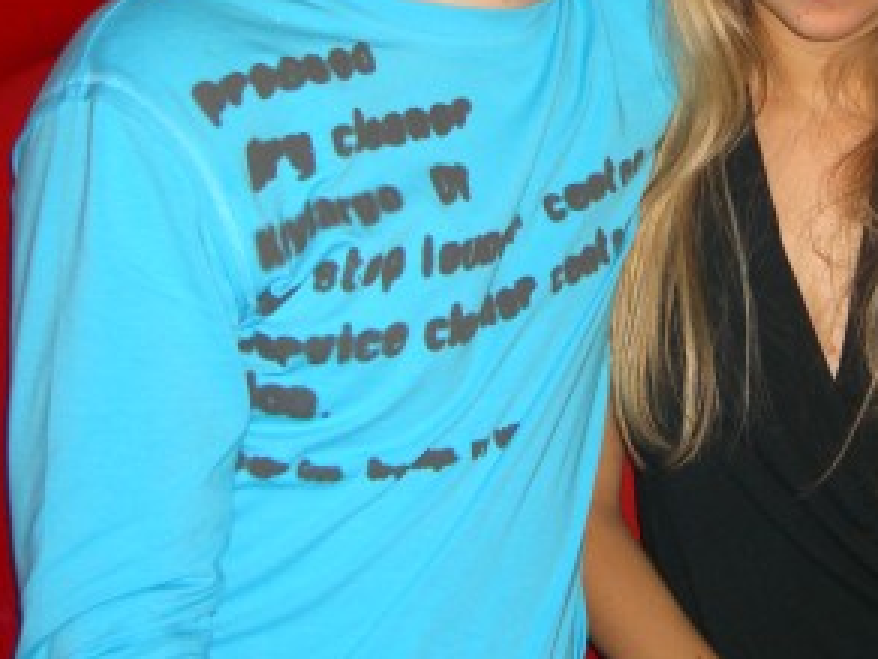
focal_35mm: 78
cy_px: 60
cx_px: 731
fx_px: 1978
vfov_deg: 18.6
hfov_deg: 24.5
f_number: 2.8
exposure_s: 1/60
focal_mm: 7.9
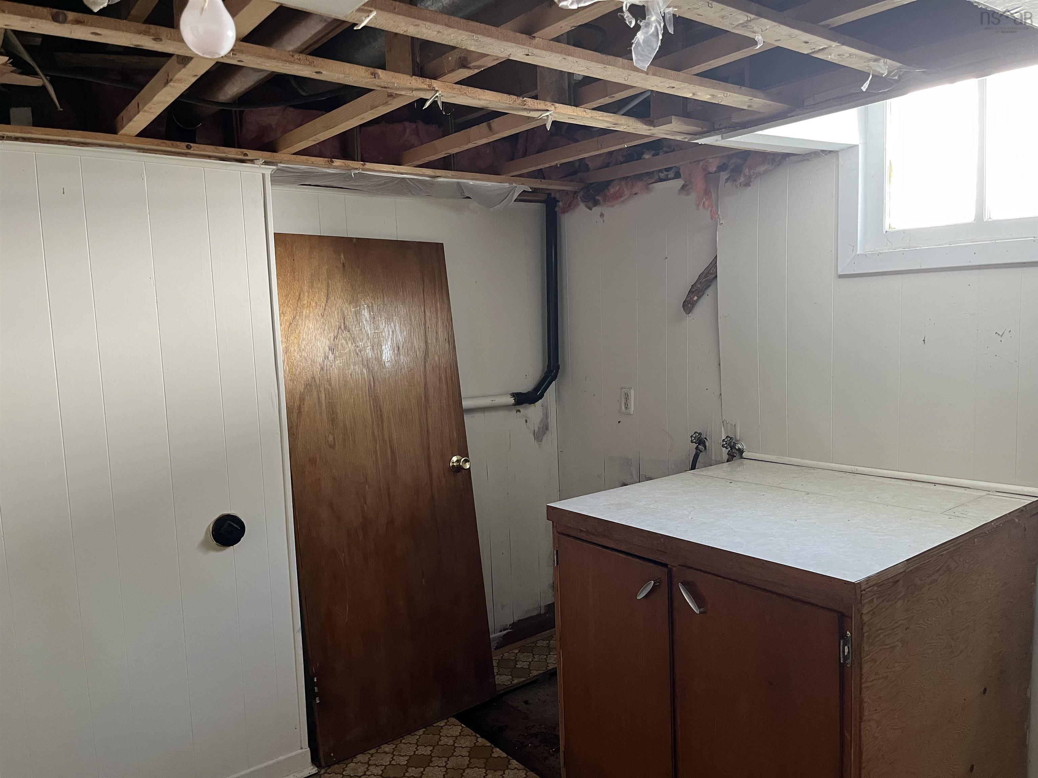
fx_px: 780
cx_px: 519
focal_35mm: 26
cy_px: 389
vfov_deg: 53.1
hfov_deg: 67.3
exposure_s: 1/60
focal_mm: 5.1
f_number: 1.6
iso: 250
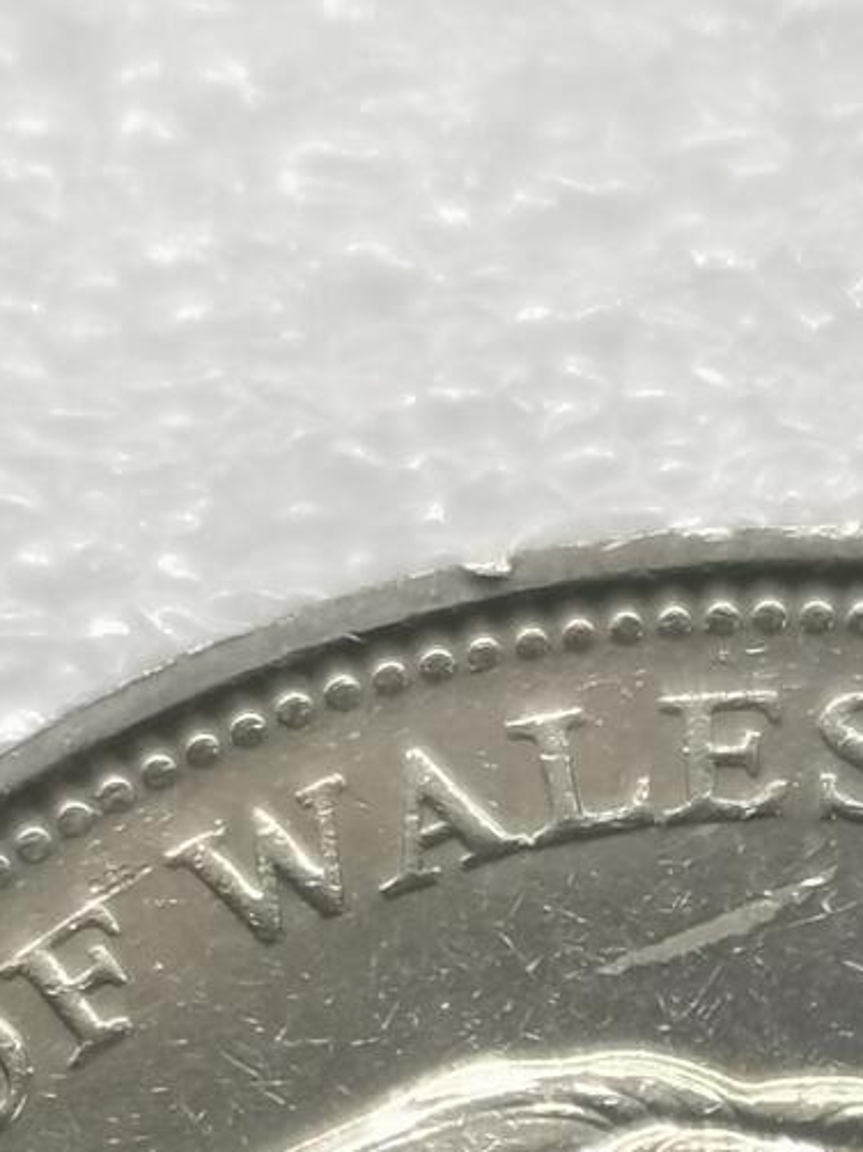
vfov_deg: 7.9
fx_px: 8118
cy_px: 1930
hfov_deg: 6.1
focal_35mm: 244
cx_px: 845
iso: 64
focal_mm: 5.56
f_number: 1.6
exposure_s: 1/100
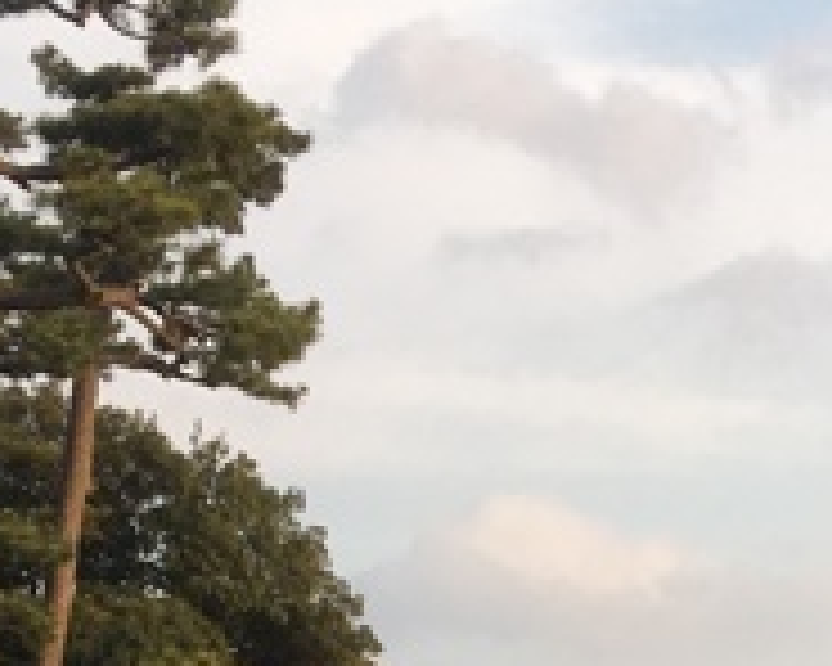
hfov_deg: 12.0
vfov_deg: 9.2
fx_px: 3866
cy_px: 1359
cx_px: 1030
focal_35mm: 157
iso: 25
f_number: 2.2
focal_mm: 4.15
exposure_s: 1/382
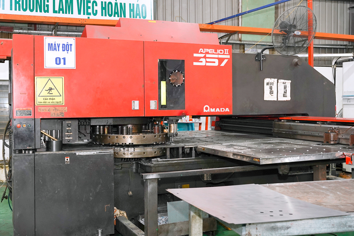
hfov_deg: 56.2
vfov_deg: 39.2
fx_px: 331
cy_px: 118
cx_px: 177
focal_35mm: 34
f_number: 4
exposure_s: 1/60
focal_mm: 33.7
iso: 1250
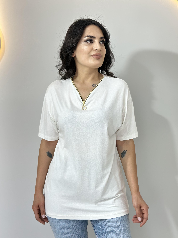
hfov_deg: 30.3
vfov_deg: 39.7
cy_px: 119
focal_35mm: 48
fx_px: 329
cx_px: 89
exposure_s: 1/153
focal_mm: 6.86
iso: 80
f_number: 1.78
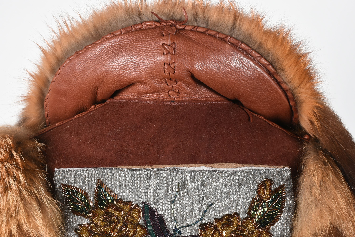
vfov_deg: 20.2
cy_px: 118
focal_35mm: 68
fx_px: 666
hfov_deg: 29.8
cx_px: 178
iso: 320
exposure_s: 1/125
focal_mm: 45
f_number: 11
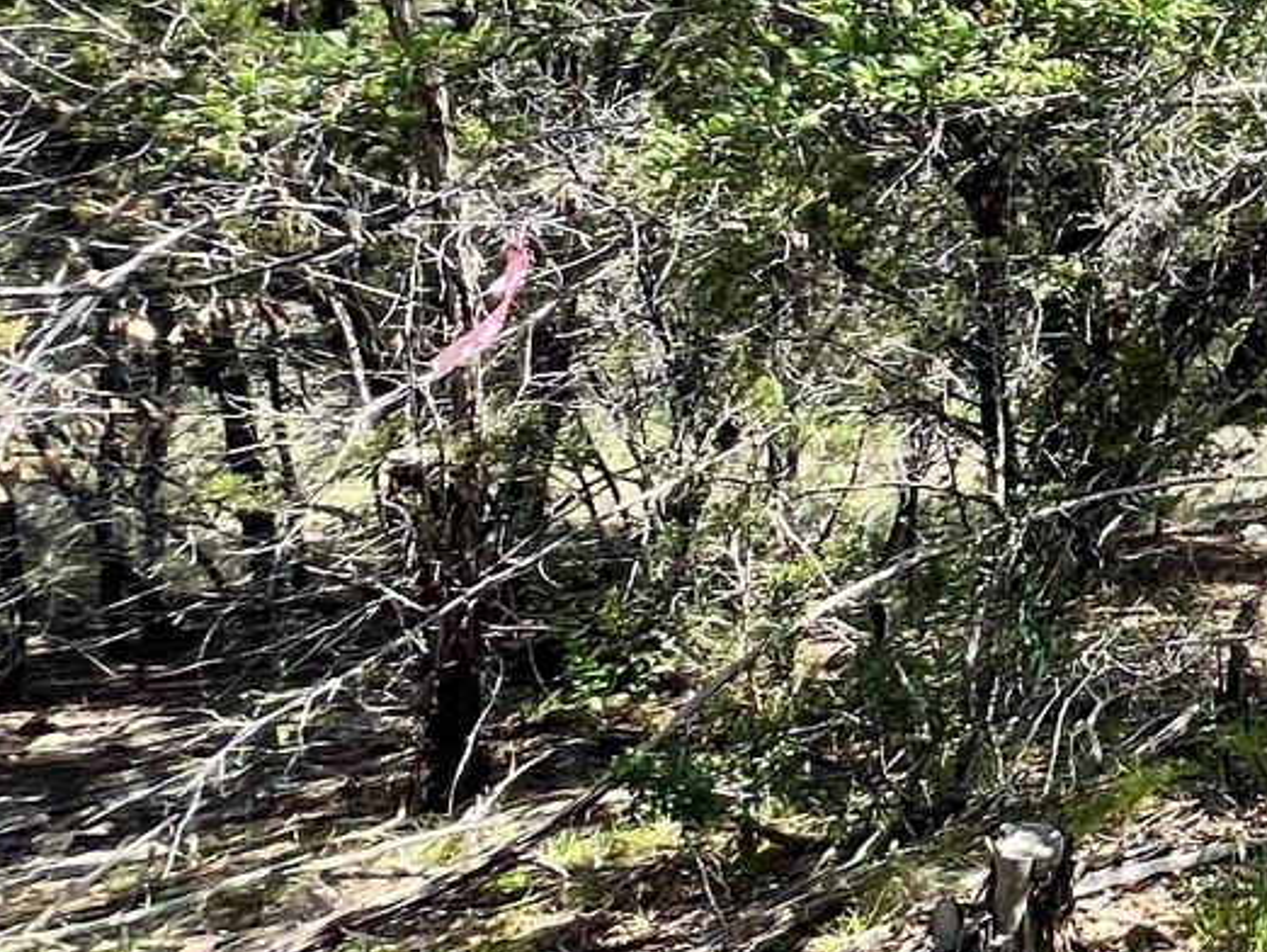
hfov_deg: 22.4
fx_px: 1868
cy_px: -119
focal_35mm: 51
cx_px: 2265
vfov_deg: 26.2
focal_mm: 1.57
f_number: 1.8
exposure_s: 1/467
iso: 32
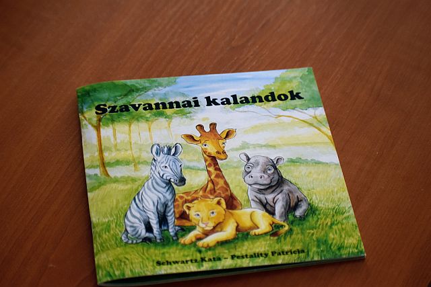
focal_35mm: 105
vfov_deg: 13.0
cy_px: 144
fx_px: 1257
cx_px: 216
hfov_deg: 19.5
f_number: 4.5
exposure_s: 1/125
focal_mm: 70
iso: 1100
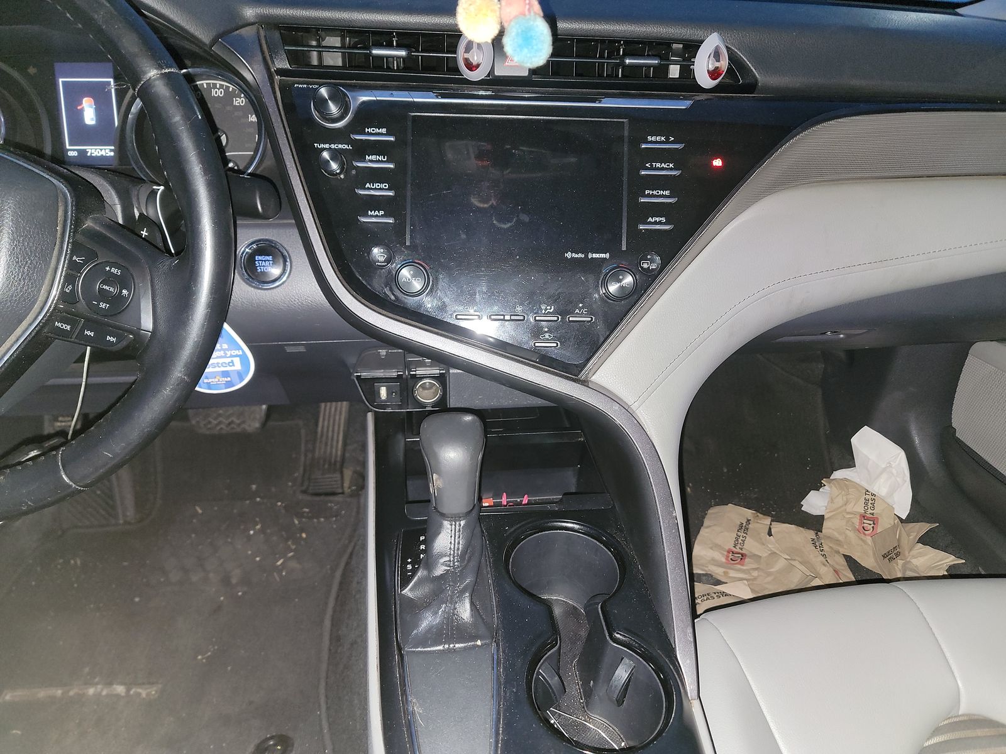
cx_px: 503
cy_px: 377
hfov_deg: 71.6
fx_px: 697
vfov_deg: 56.8
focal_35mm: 24
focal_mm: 6.7
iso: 360
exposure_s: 1/13
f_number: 1.8
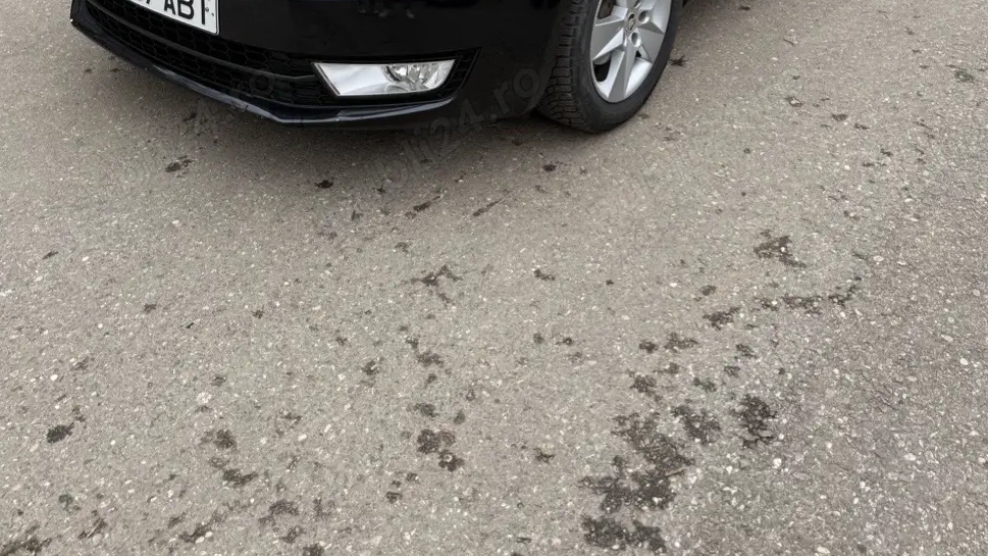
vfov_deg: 29.2
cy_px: -77
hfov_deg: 55.3
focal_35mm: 36
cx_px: 499
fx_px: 943
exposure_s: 1/273
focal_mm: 6.76
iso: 64
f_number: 1.78
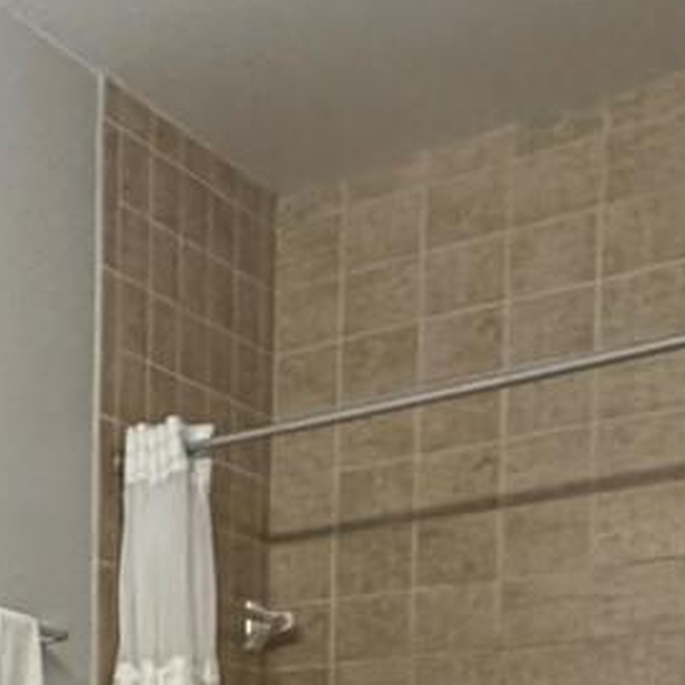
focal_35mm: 73
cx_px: -821
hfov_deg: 16.0
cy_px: 938
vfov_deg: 21.1
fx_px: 1634
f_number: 2.2
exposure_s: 1/120
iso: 320
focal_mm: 2.22
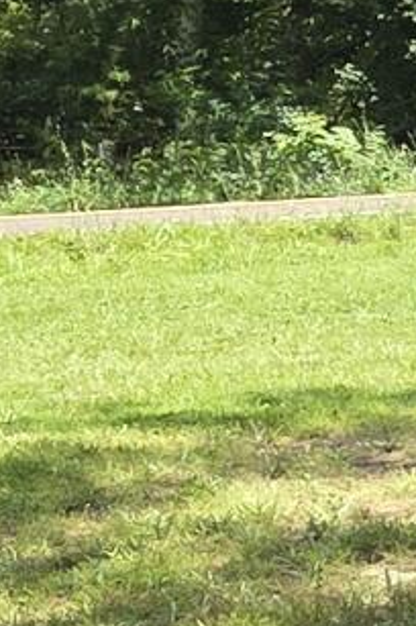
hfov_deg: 4.6
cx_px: 2292
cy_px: 516
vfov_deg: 8.8
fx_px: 4065
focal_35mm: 234
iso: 12
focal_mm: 6.3
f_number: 1.7
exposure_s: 1/241
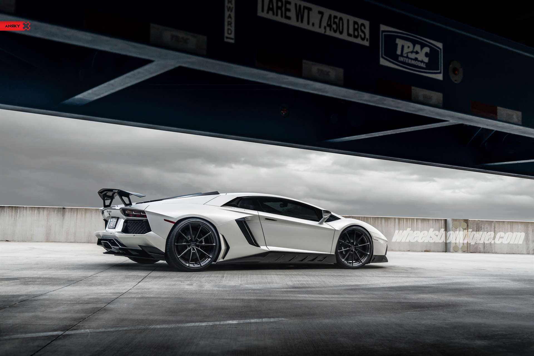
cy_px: 178
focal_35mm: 41
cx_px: 267
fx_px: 608
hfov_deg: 47.4
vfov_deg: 32.6
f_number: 5.6
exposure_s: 1/125
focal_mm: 41
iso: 640
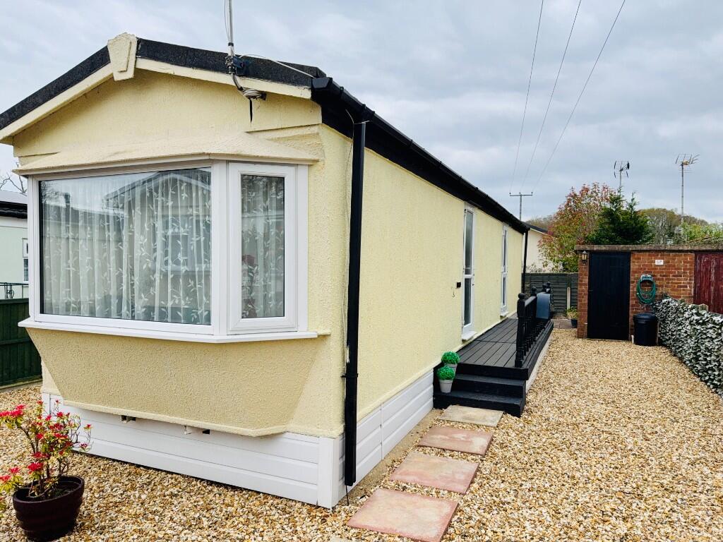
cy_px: 271
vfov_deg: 56.8
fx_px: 501
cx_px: 362
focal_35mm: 24
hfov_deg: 71.6
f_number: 1.78
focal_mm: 6.76
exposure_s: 1/1437
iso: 80
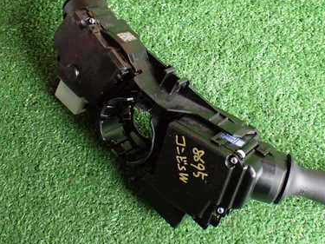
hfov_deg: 39.4
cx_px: 204
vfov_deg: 30.0
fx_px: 451
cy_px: 82
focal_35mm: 48
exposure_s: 1/125
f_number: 2.3
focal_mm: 5.4
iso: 800
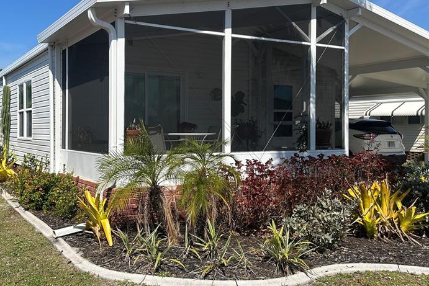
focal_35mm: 37
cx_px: 173
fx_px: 441
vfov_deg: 35.9
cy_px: 131
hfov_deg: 51.6
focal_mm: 6.86
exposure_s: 1/5525
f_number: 1.78
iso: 80
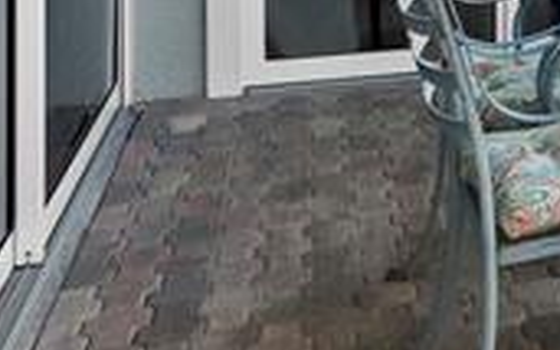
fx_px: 1359
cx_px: 884
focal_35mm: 89
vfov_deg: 13.5
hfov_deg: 19.6
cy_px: -242
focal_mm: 7
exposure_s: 1/20
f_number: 11
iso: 200
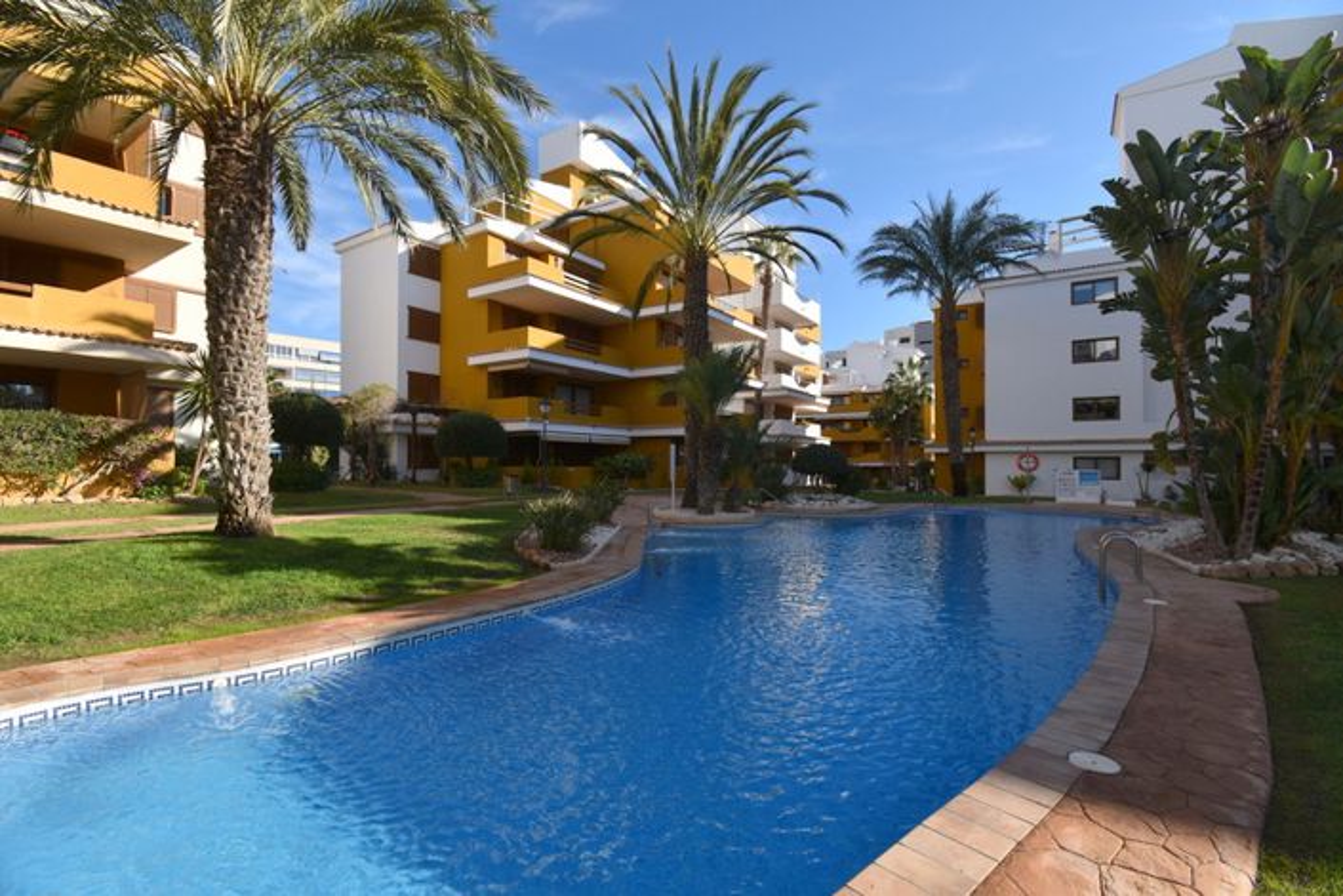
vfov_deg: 77.3
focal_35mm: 15
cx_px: 672
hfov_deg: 100.4
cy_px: 448
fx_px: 560
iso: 100
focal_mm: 10
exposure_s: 1/250
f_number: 8
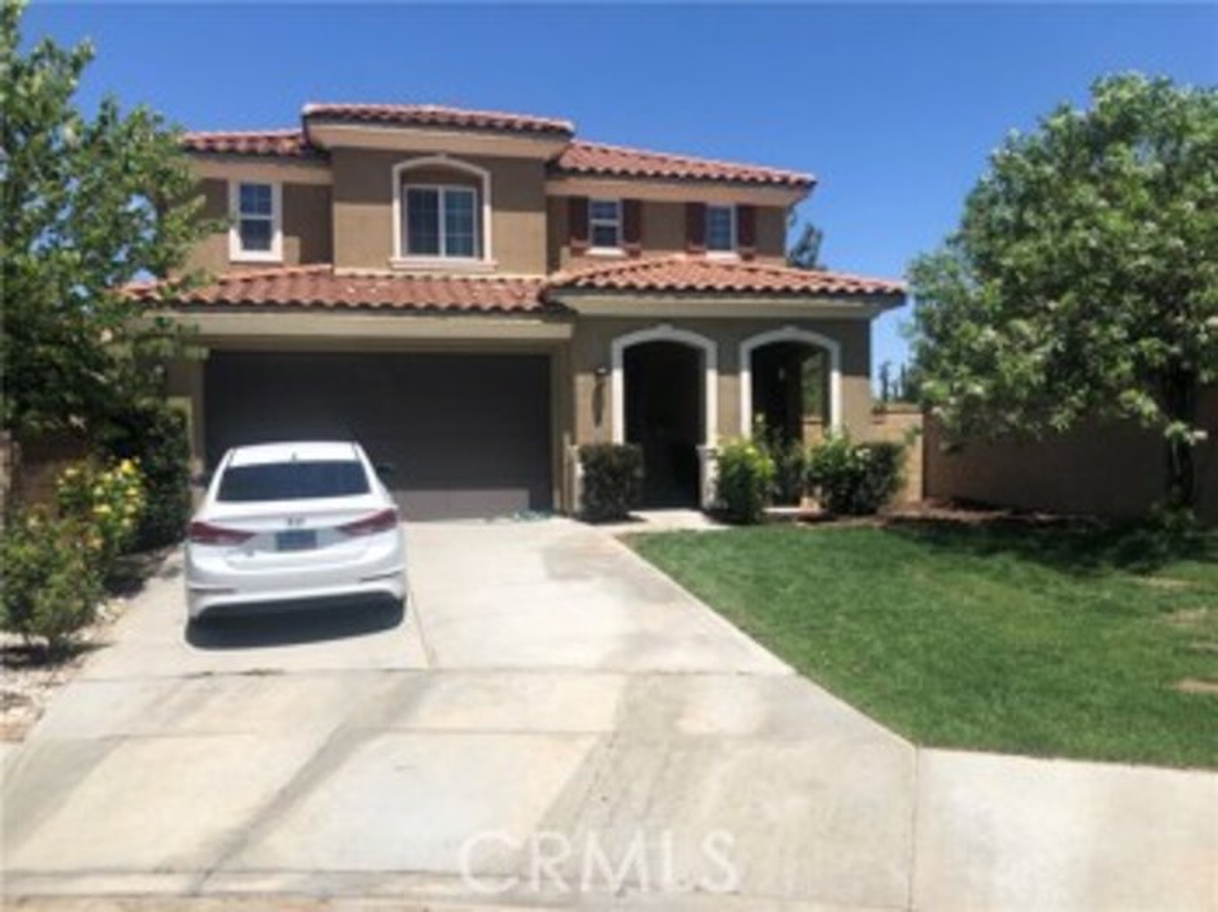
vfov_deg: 49.7
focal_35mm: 28
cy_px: 456
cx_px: 609
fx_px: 985
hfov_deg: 63.5
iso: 20
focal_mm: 3.99
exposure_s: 1/2525
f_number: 1.8
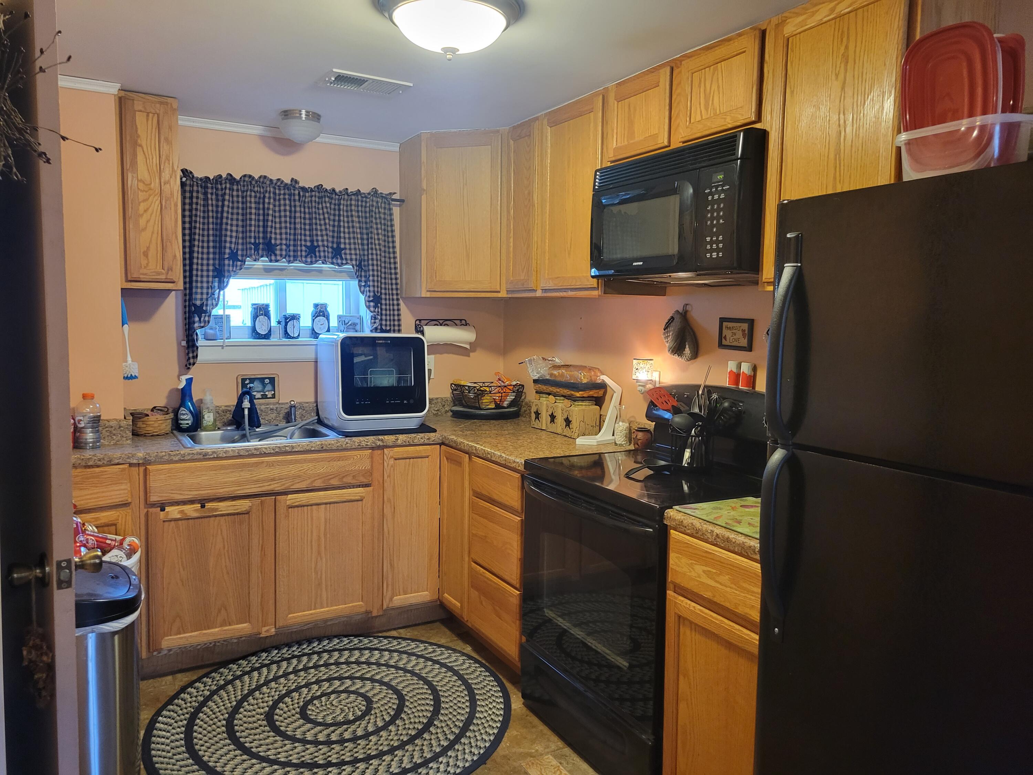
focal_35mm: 26
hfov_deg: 67.3
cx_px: 516
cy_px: 388
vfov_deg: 53.1
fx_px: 776
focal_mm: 5.4
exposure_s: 1/40
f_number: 1.8
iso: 400
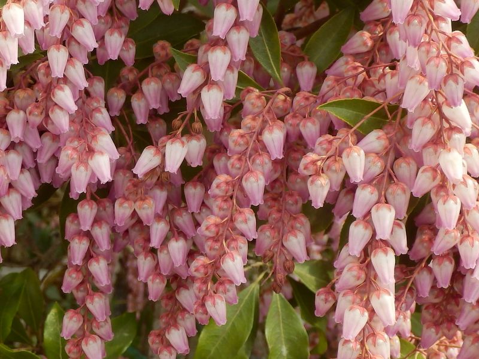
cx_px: 240
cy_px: 180
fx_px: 582
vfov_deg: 34.4
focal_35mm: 42
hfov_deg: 44.8
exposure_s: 1/200
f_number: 4
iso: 80
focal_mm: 7.4
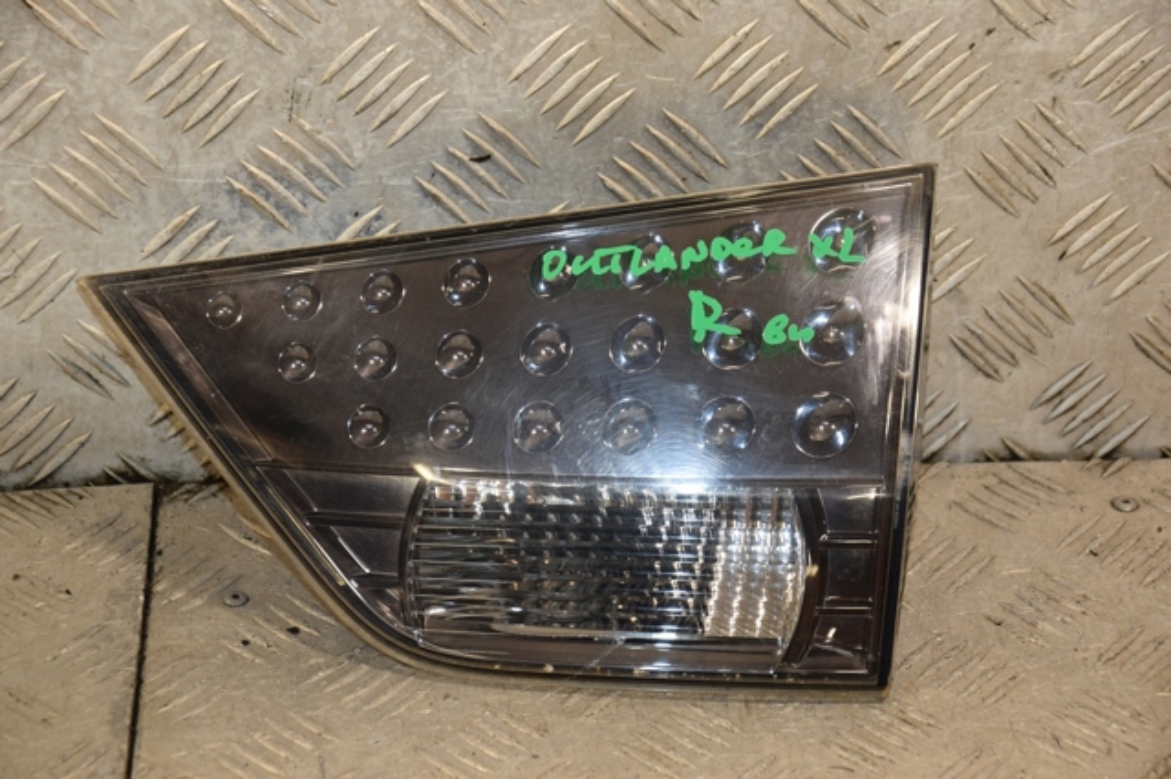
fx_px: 3414
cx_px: 586
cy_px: 390
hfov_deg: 19.5
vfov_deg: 13.0
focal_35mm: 105
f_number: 5.3
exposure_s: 1/160
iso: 800
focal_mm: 70
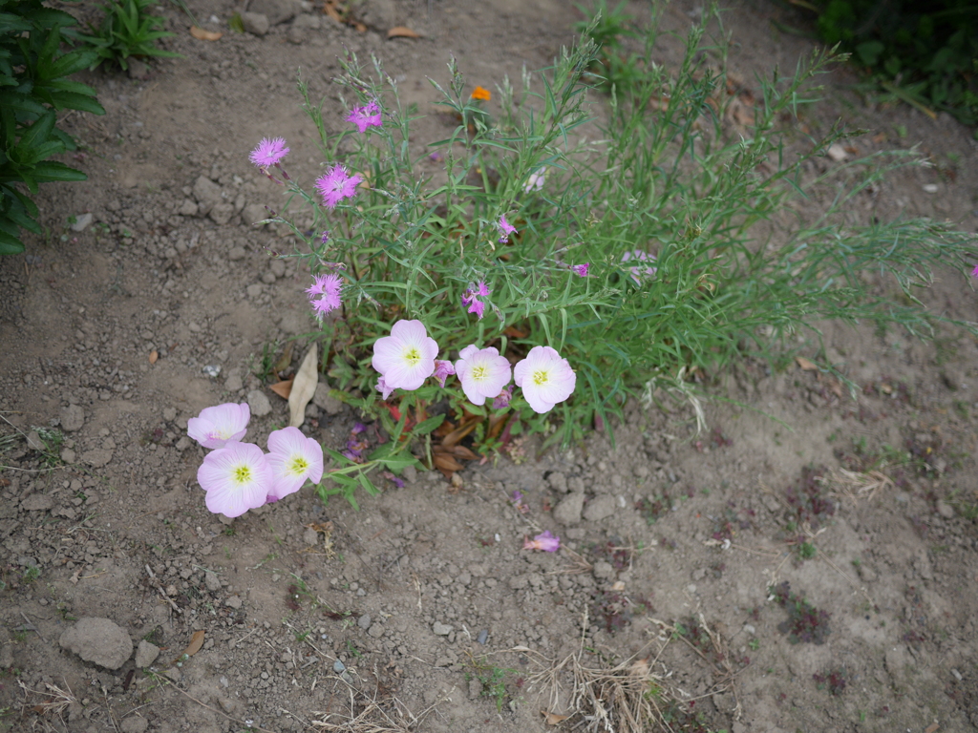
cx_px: 489
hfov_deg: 46.8
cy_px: 366
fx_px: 1130
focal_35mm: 40
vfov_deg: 36.0
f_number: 1.7
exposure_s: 1/1000
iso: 200
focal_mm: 20
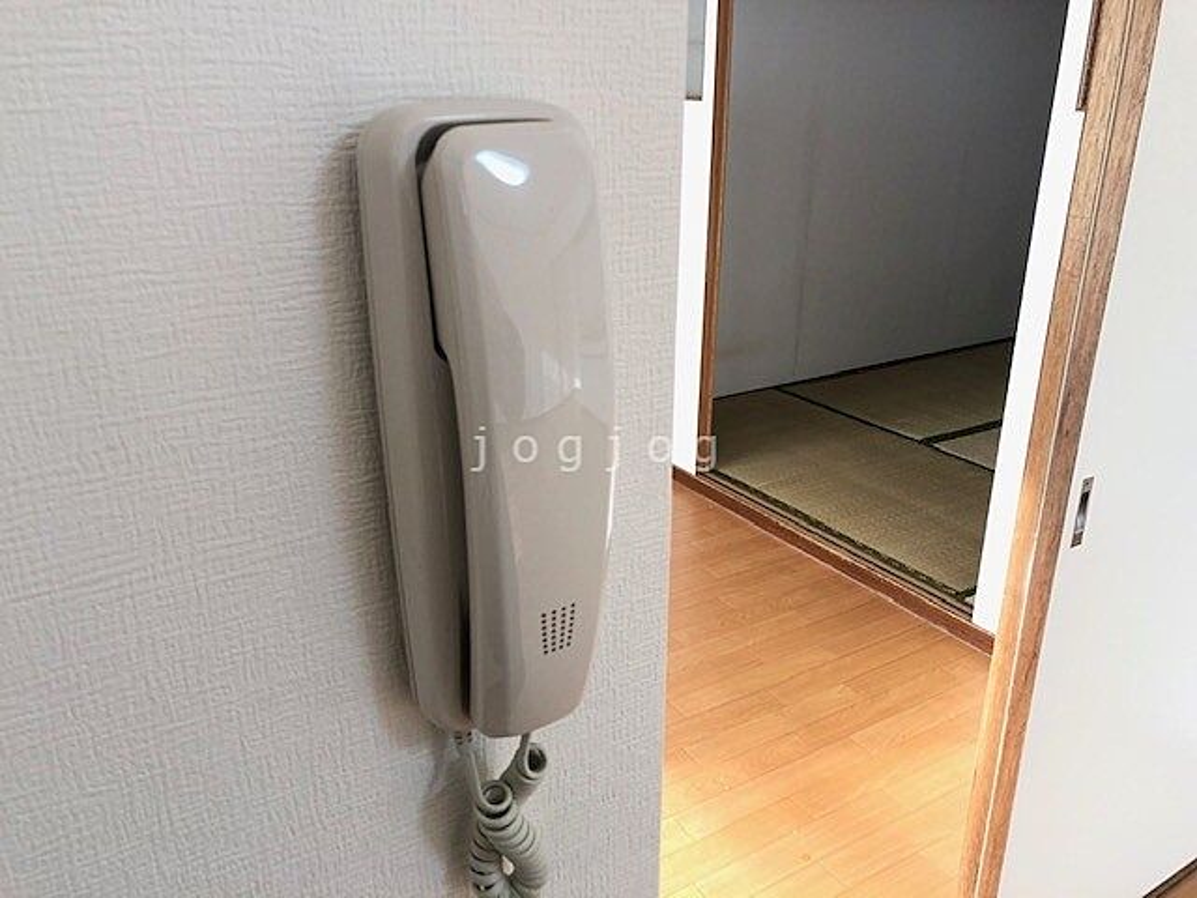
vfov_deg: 49.7
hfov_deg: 63.4
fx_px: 968
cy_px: 449
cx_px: 598
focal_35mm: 28
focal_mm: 3.99
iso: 20
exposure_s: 1/33
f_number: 1.8
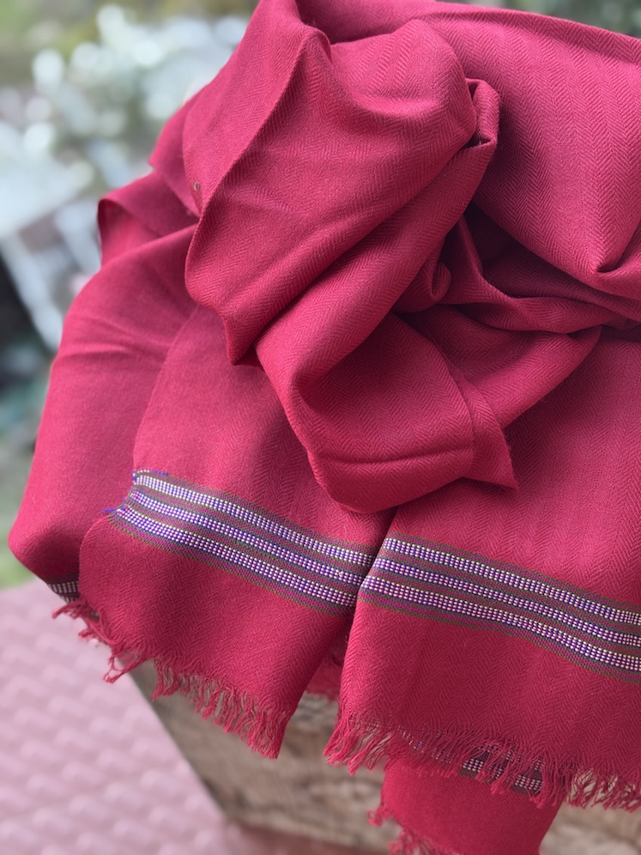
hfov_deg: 30.3
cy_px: 428
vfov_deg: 39.7
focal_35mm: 48
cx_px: 320
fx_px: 1185
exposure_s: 1/60
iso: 125
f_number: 1.78
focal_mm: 6.76
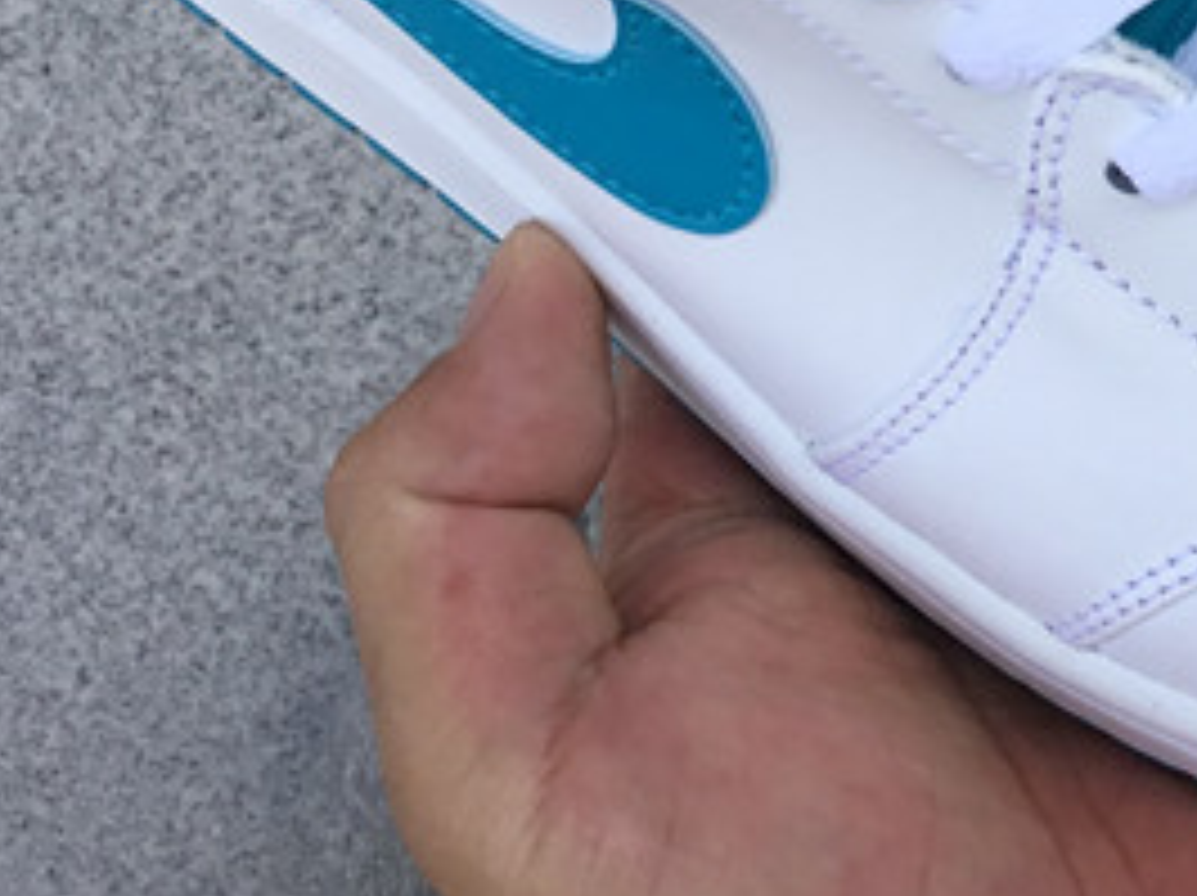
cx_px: 1233
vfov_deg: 13.7
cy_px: -160
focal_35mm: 105
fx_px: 3628
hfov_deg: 18.2
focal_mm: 3.3
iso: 25
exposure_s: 1/409
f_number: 2.4
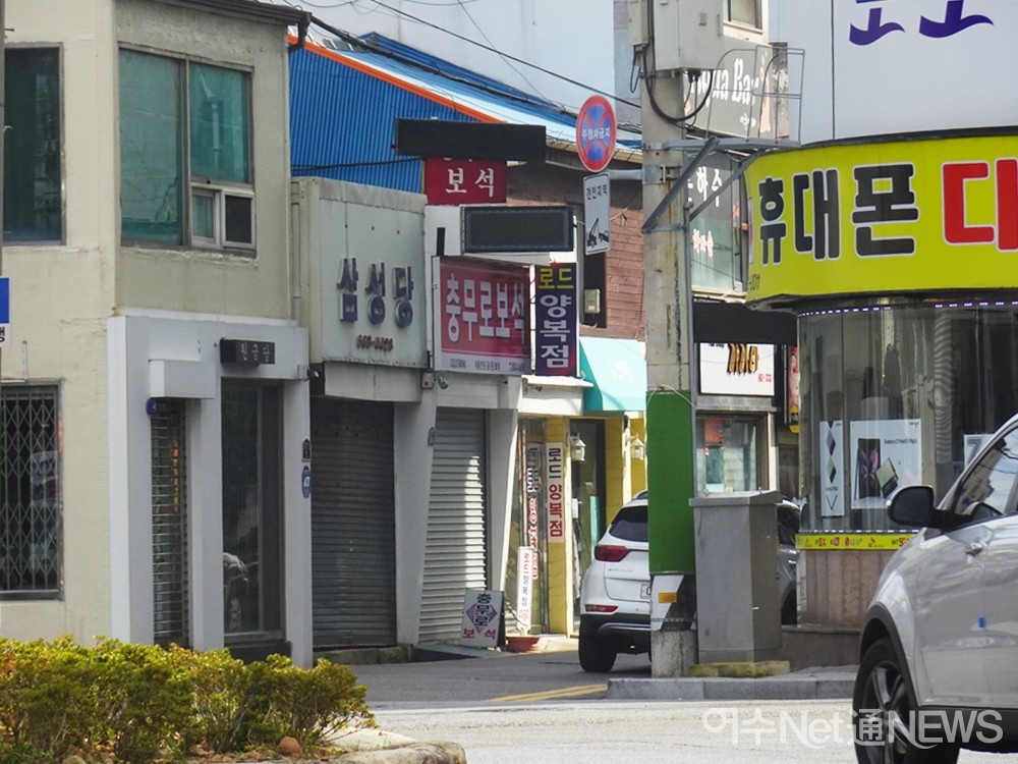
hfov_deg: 8.5
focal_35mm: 232
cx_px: 509
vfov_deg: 6.4
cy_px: 382
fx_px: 6823
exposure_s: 1/250
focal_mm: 37.51
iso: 100
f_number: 6.3
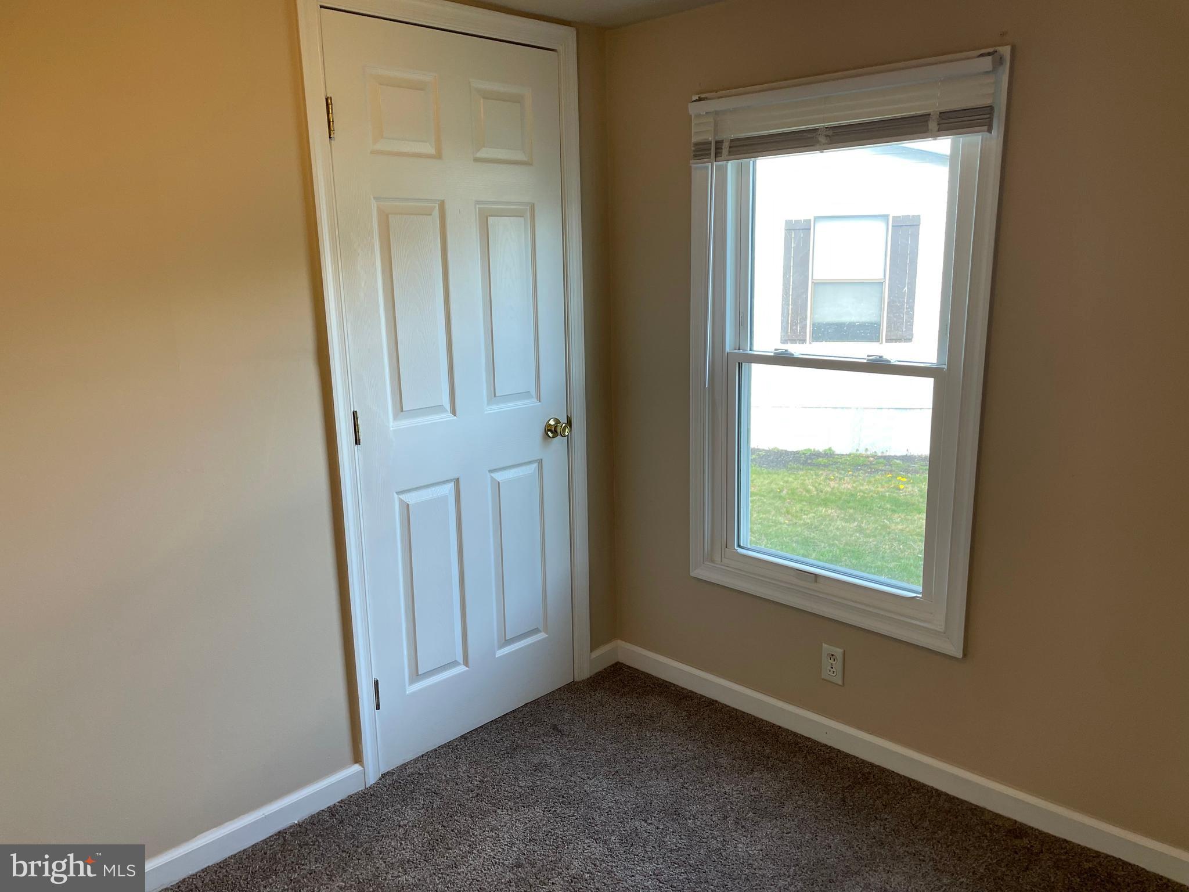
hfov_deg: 67.3
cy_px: 446
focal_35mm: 26
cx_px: 594
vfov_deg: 53.1
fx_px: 893
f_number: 1.6
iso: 64
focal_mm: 4.2
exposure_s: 1/60
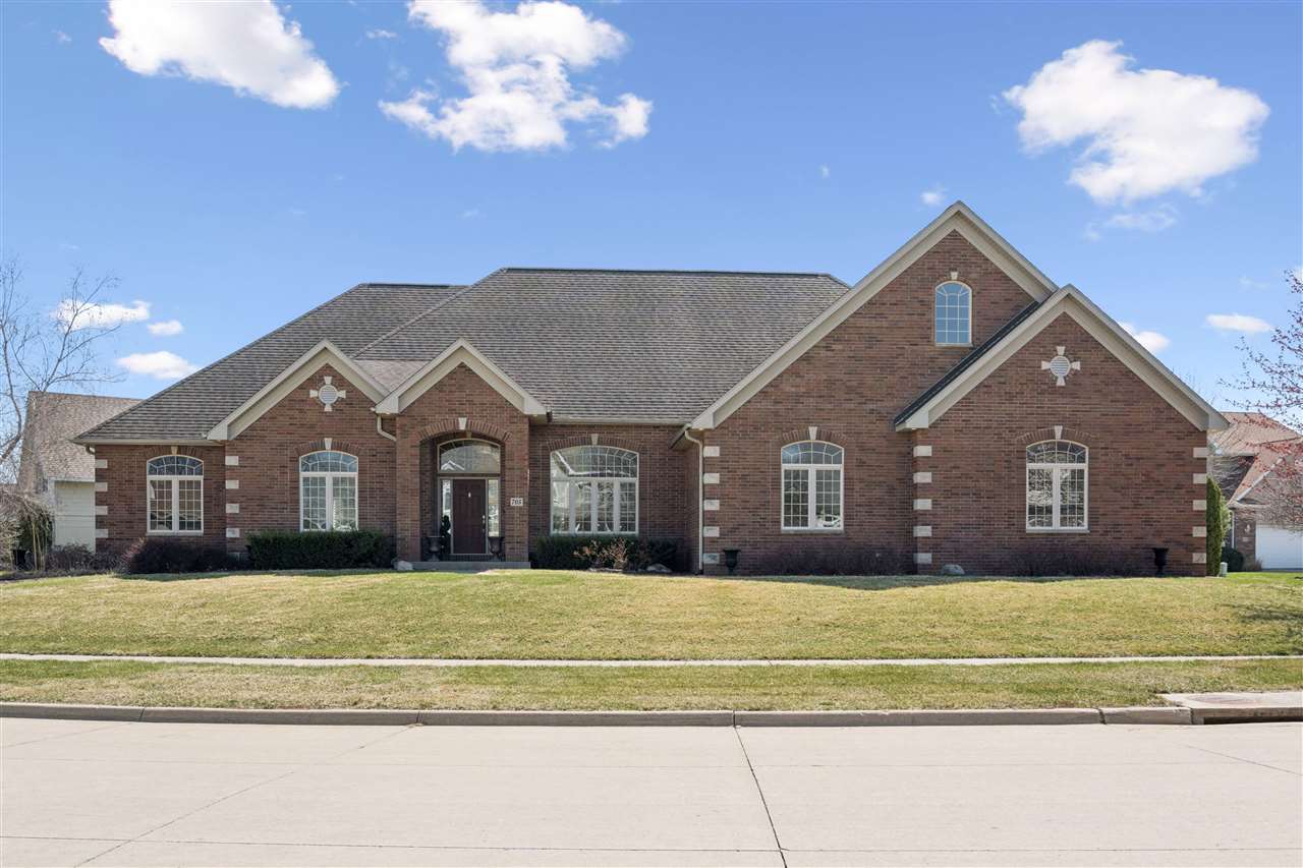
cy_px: 434
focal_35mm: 32
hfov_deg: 58.7
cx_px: 652
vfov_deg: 41.1
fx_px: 1158
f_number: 9
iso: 400
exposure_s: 1/1000
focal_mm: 32
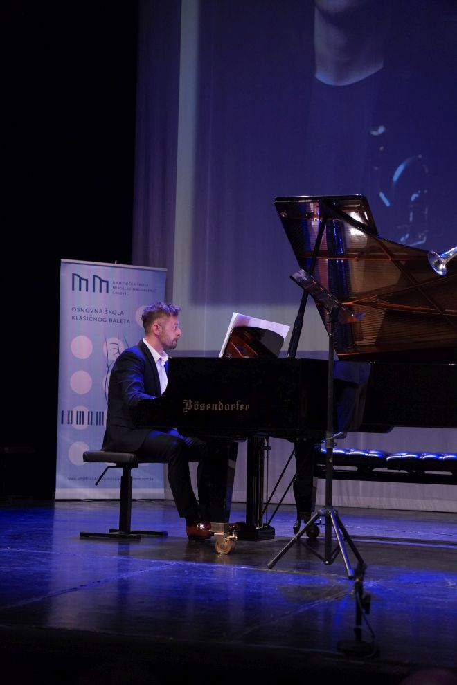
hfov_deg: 18.2
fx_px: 1428
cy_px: 342
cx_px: 228
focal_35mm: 75
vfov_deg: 27.0
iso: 2000
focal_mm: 50
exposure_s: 1/160
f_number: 2.8
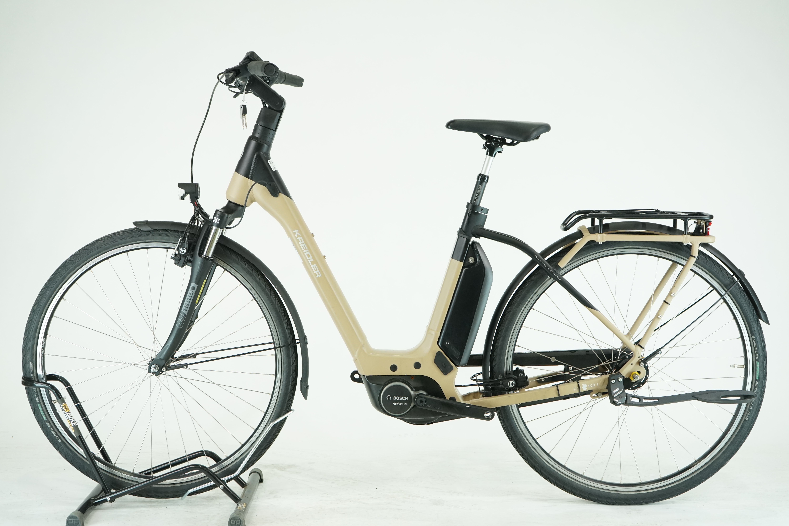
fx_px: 1096
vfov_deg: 27.0
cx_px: 394
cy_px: 263
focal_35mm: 50
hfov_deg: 39.6
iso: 1600
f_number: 5.6
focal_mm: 50
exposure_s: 1/200
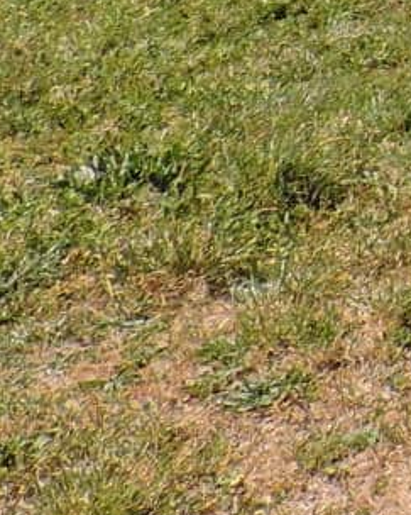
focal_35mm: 158
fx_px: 2404
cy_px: -520
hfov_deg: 8.2
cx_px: 1270
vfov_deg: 11.1
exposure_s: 1/1000
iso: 100
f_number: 3.3
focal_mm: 4.3
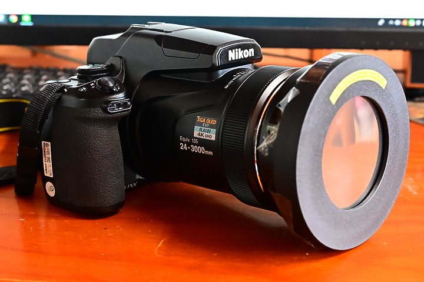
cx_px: 212
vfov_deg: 19.5
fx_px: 824
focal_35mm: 70
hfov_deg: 28.8
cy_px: 141
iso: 10000
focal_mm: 70
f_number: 9
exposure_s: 1/80
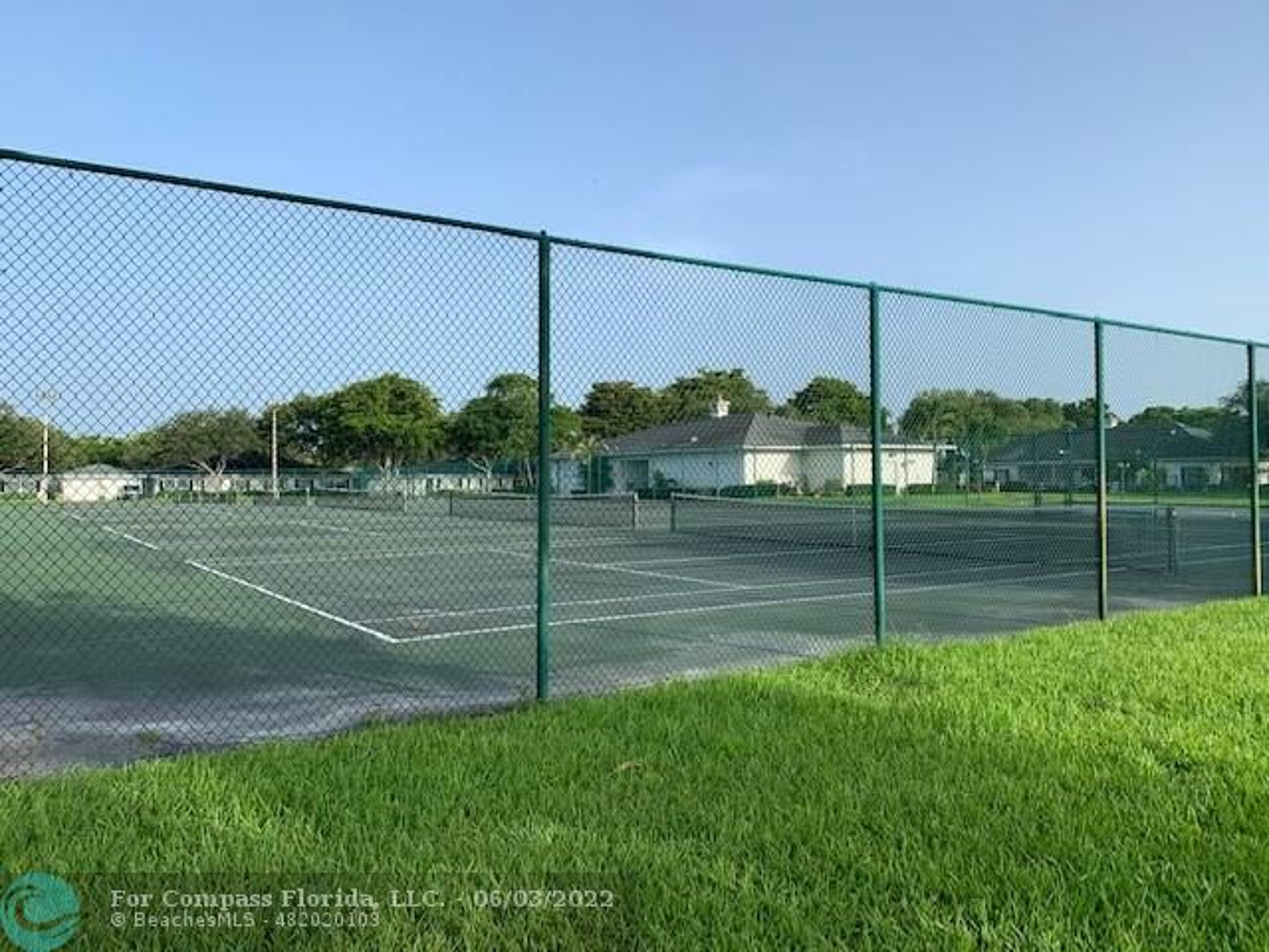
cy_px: 476
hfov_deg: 67.3
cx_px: 634
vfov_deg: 53.1
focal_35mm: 26
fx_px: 953
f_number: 1.8
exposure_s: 1/1350
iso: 25
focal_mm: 4.25
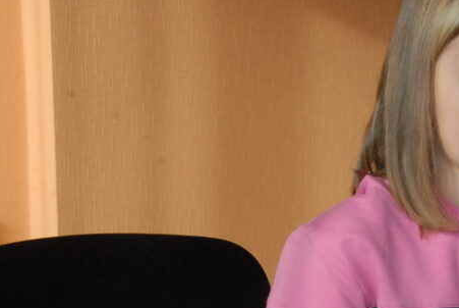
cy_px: 216
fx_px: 2260
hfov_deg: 11.5
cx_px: 455
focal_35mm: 177
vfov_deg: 7.8
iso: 1600
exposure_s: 1/200
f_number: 22
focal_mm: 52
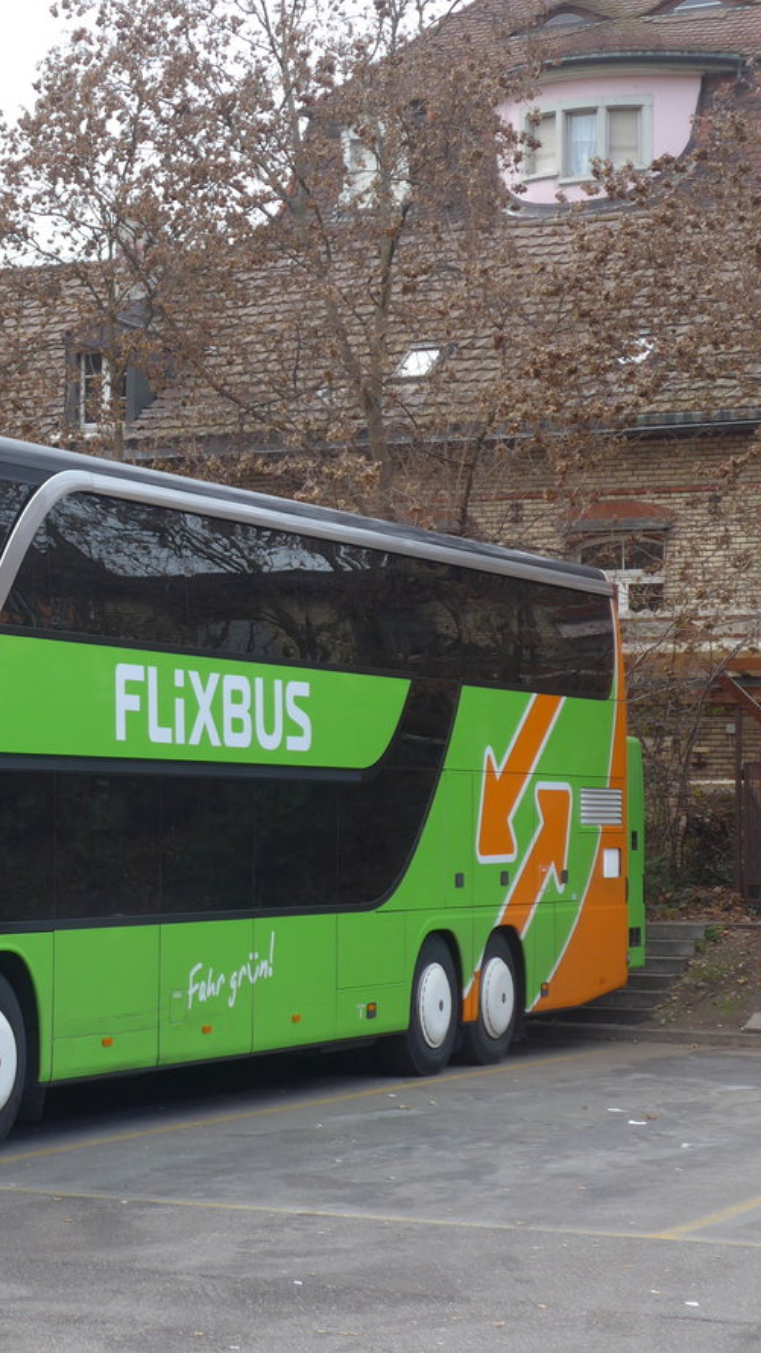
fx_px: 3265
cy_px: 671
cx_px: -126
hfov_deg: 13.0
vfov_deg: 23.4
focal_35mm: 91
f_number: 3.7
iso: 80
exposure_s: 1/80
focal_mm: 12.7
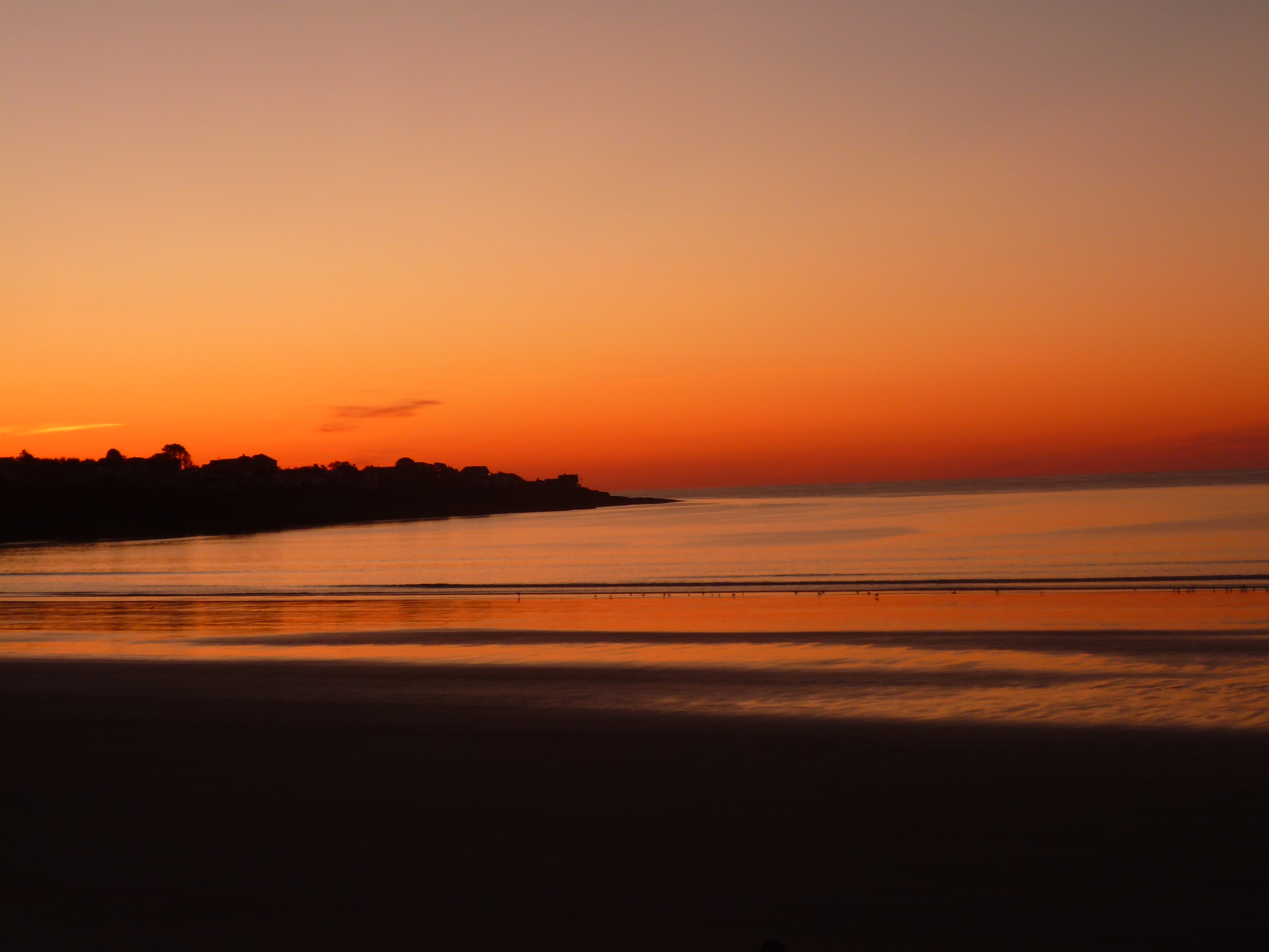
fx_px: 2713
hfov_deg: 26.3
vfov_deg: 19.9
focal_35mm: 74
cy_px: 476
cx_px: 634
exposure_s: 1/125
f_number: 5.4
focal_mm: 12.2
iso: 100
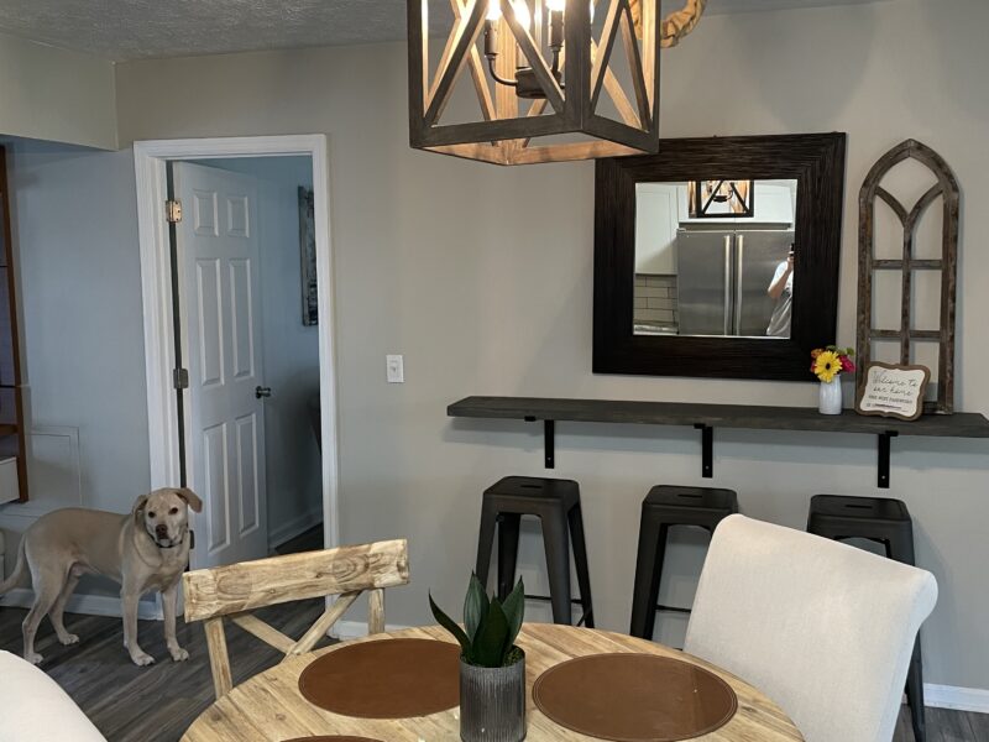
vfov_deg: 53.1
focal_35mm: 26
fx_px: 743
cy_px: 371
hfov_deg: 67.3
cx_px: 494
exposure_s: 1/60
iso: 250
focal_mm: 4.2
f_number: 1.6
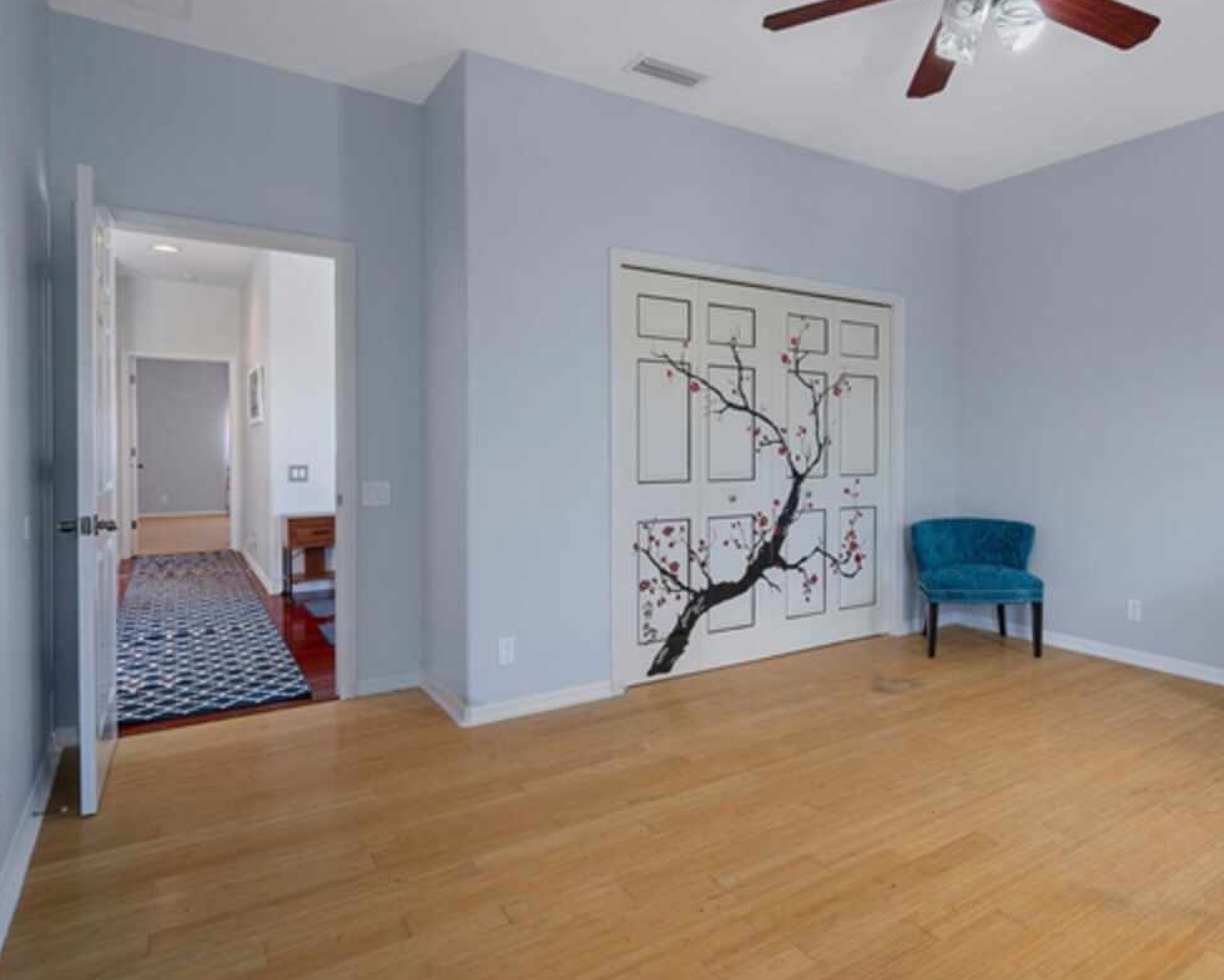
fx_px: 761
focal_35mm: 21
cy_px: 481
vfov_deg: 65.5
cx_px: 801
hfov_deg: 75.5
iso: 320
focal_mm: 17
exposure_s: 1/1.25
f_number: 9
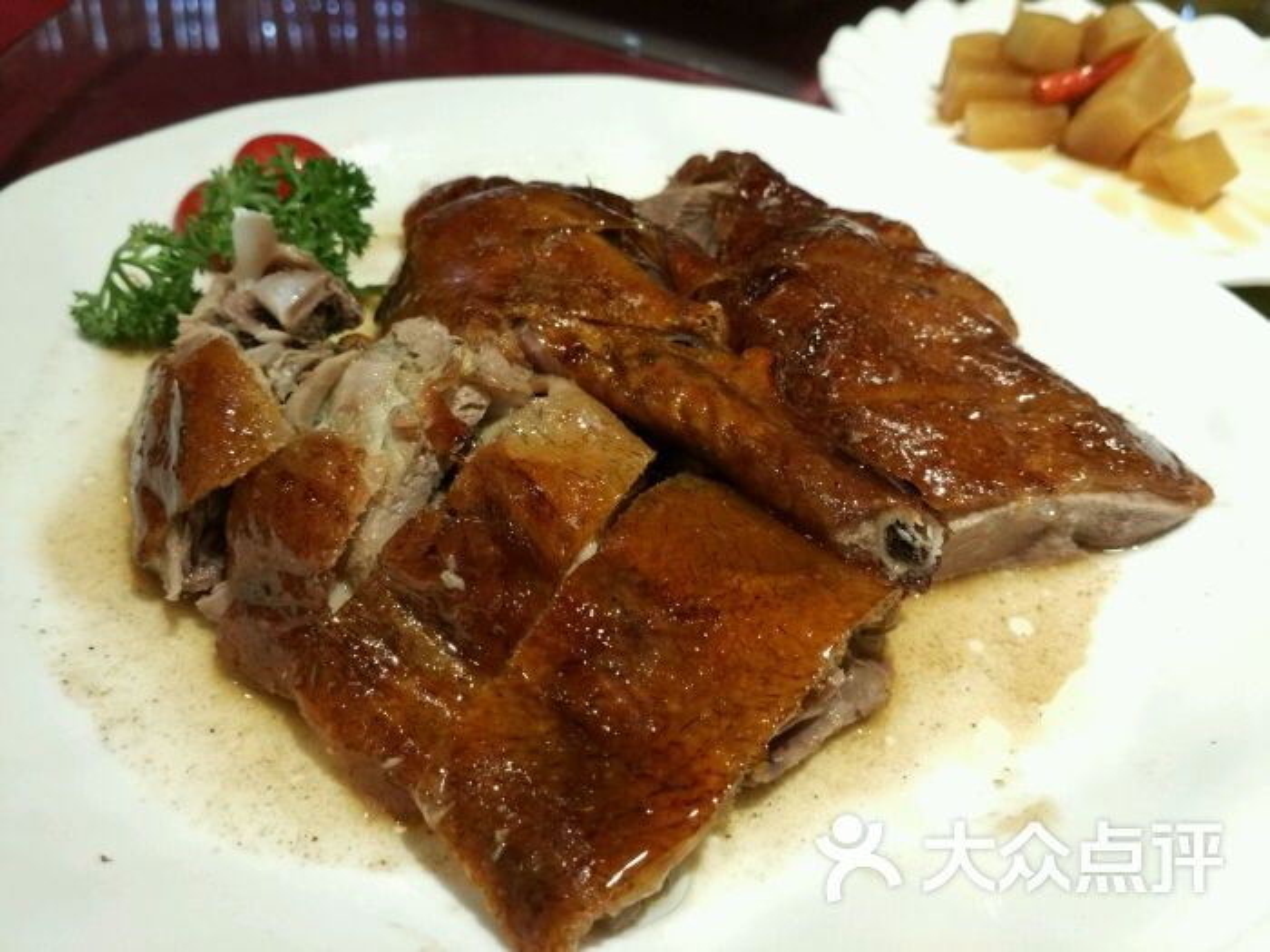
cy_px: 476
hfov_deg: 60.0
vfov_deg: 46.8
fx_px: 1101
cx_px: 635
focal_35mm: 30
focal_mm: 4.12
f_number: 2
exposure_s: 1/25
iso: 546
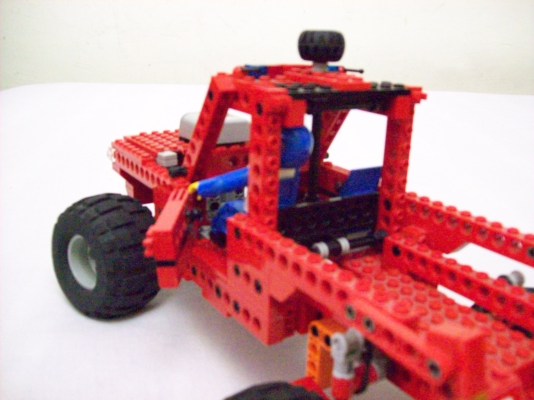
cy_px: 200
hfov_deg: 51.4
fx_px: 555
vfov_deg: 39.6
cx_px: 267
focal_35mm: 36
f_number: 2.7
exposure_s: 1/13.7
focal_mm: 6
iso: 800
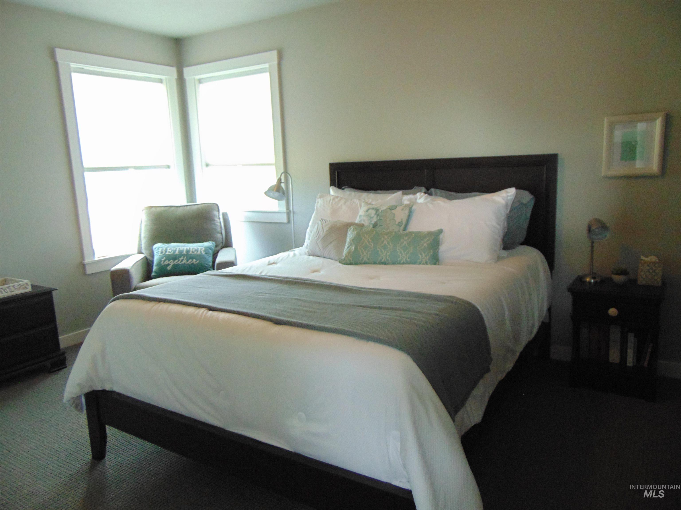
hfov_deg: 69.4
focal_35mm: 25
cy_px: 255
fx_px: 492
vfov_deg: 54.9
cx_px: 340
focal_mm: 4.5
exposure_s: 1/30
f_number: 3
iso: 320
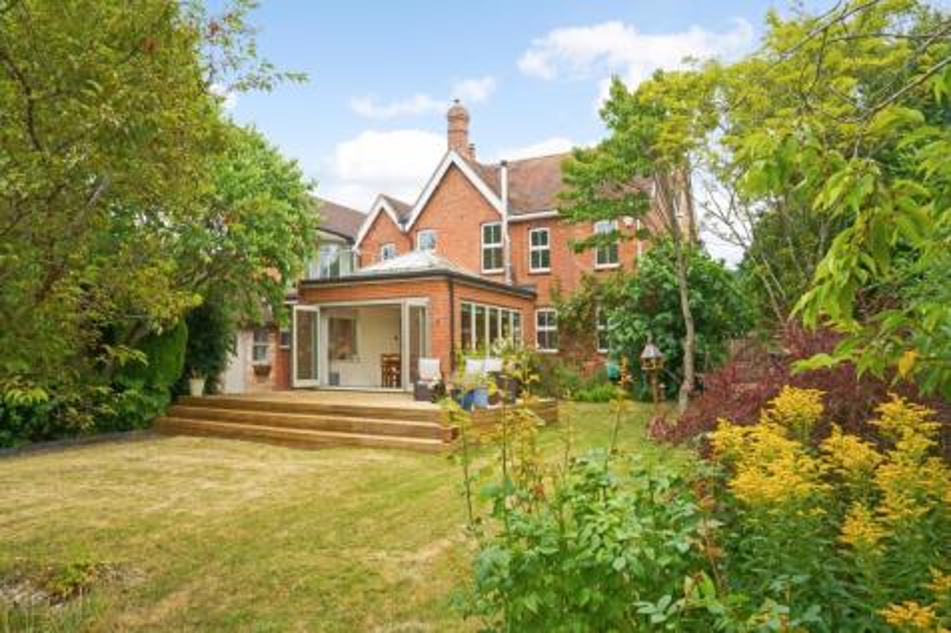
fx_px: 607
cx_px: 476
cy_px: 316
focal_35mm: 23
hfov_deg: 76.1
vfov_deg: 55.1
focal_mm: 23
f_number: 13
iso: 250
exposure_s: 1/125
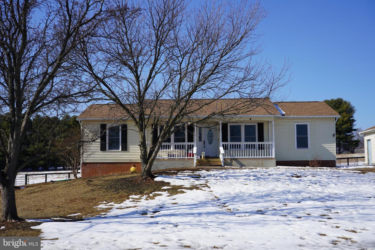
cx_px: 188
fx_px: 500
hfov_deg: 41.1
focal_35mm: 48
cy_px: 125
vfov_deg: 28.1
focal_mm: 48
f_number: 11
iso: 100
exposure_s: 1/200
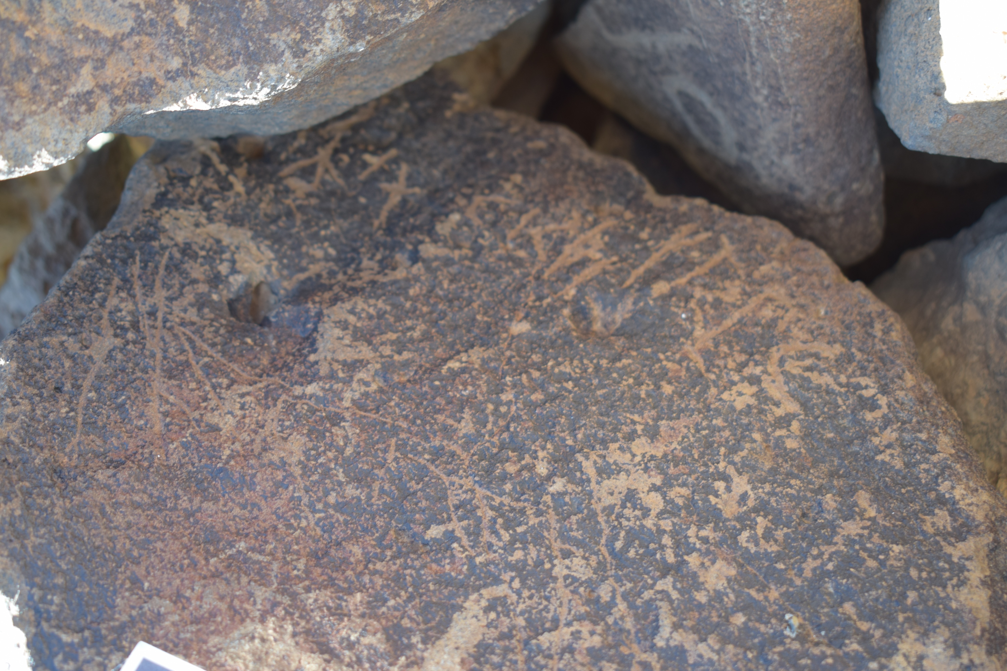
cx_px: 504
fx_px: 1888
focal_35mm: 68
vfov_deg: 20.2
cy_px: 336
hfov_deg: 29.9
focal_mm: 45
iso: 200
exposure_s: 1/60
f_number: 5
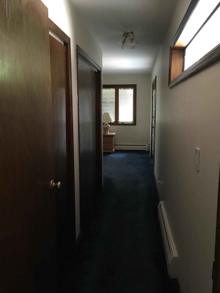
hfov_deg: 48.2
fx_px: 246
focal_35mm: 29
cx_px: 110
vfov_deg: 61.7
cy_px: 146
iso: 125
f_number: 2.2
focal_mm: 4.15
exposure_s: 1/8
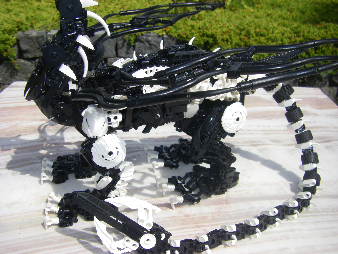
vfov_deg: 36.0
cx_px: 167
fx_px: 391
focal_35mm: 40
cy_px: 127
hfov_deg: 46.8
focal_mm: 6.3
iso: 64
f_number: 7
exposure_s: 1/320
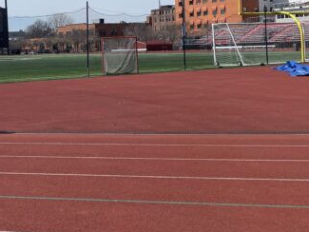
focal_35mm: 64
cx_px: 63
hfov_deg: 29.6
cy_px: 32
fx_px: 572
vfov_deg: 22.5
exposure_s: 1/5291
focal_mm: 4.2
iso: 32
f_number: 1.6
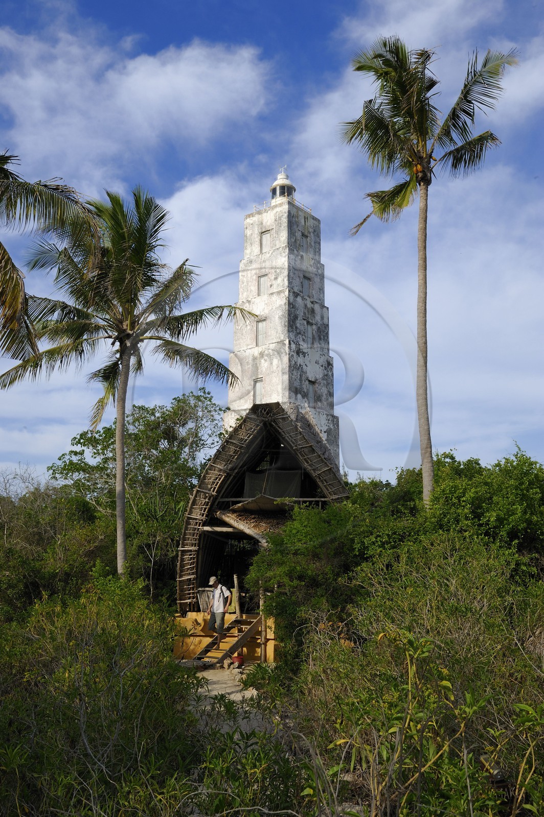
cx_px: 272
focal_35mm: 35
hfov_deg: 37.8
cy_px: 408
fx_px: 795
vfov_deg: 54.5
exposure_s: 1/160
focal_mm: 35
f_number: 16
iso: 200
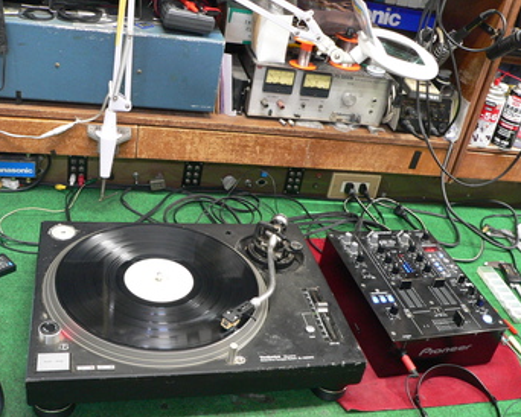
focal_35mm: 39
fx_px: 602
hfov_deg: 46.8
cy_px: 205
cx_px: 285
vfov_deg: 38.3
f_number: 2.8
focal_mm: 6
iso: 200
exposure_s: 1/8
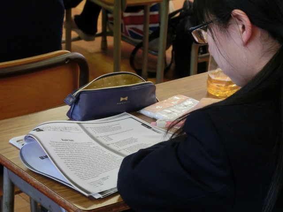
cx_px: 142
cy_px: 106
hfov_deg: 14.6
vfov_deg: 11.0
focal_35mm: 135
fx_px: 1104
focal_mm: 23.8
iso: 800
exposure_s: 1/50
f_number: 4.8
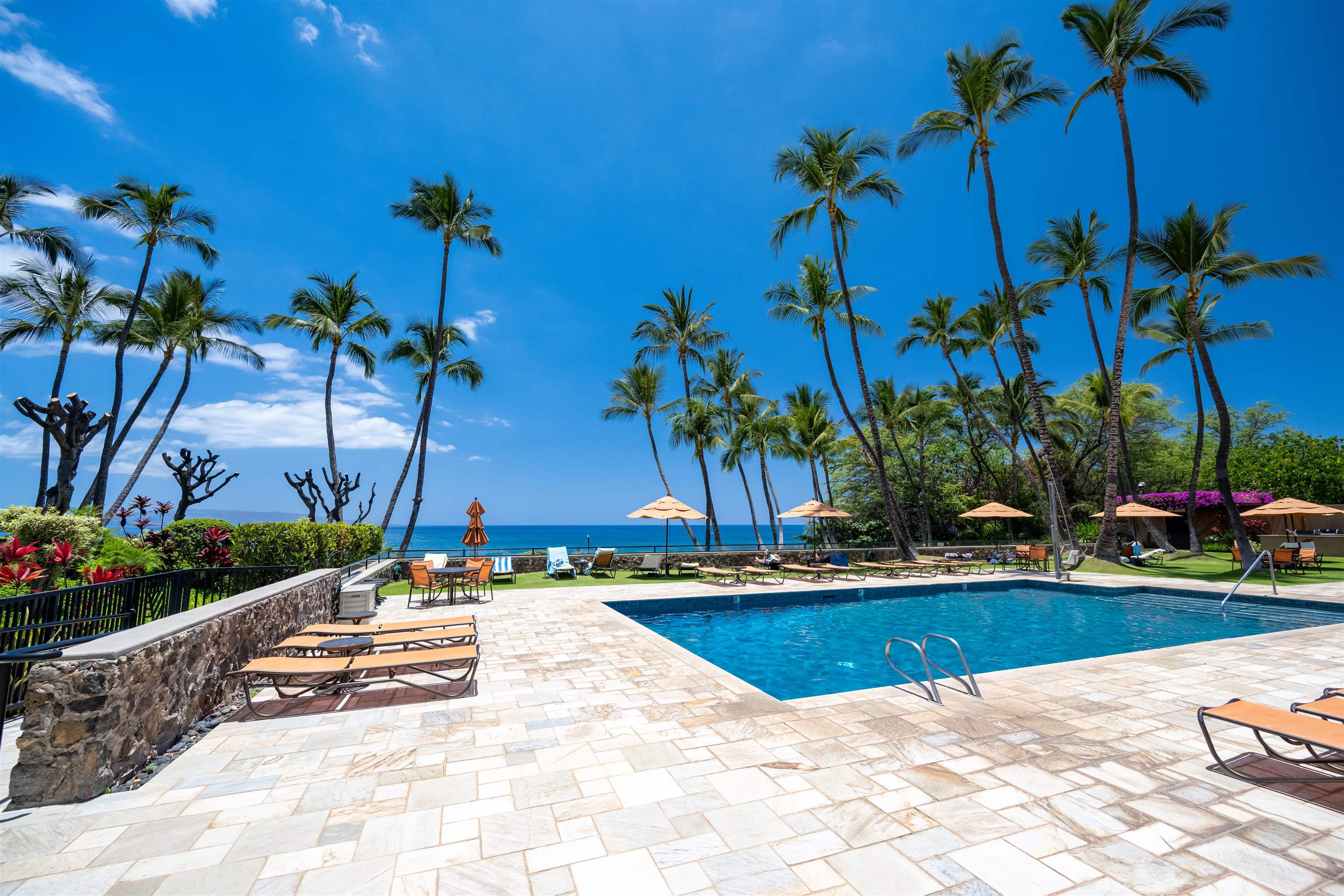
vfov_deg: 81.2
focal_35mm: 14
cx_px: 672
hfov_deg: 104.3
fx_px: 523
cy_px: 448
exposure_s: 1/2500
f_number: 5
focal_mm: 14
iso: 800
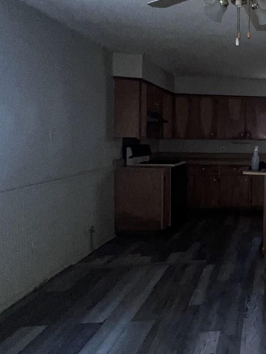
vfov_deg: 53.7
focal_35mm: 34
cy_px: 151
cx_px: 325
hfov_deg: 33.4
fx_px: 348
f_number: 1.8
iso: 160
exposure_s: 1/55
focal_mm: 1.57
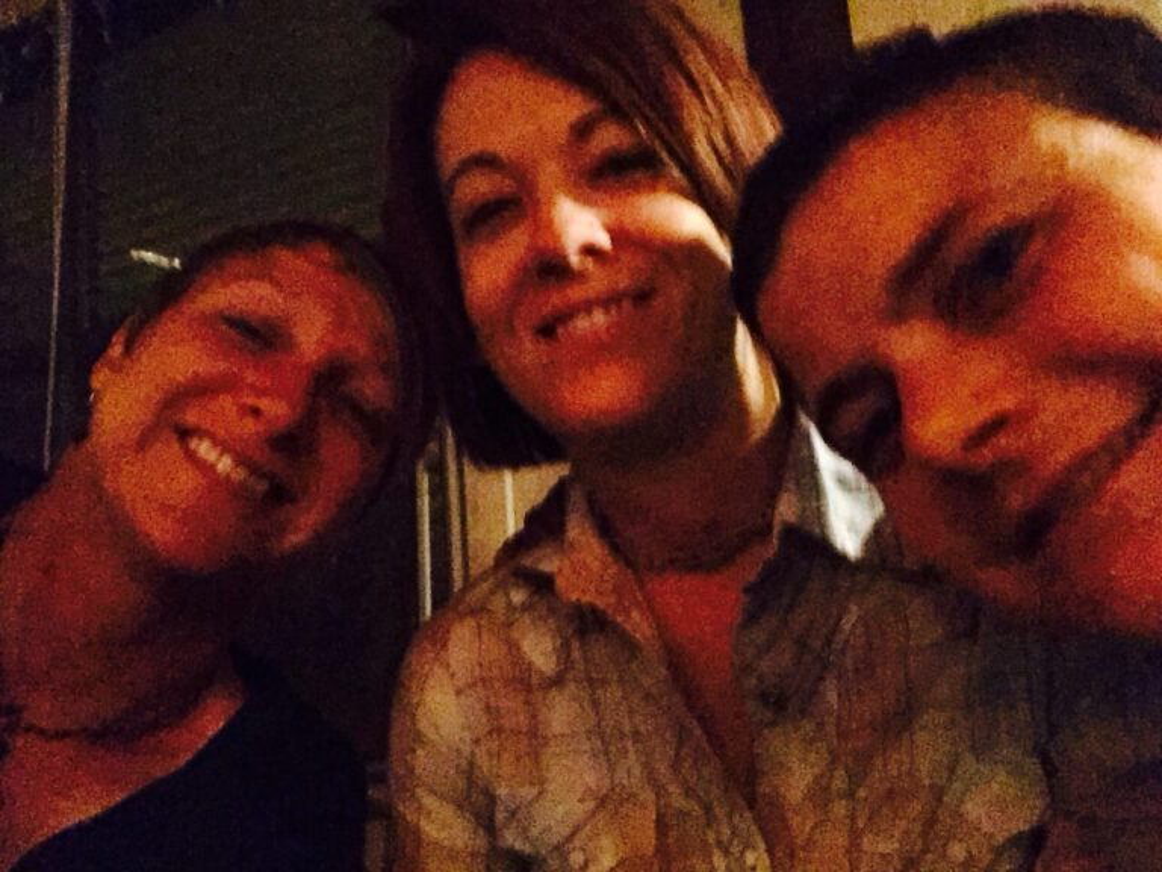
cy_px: 436
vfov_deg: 45.4
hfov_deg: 58.4
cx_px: 581
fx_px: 1041
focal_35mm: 31
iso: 2000
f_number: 2.2
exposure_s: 1/15
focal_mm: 2.65
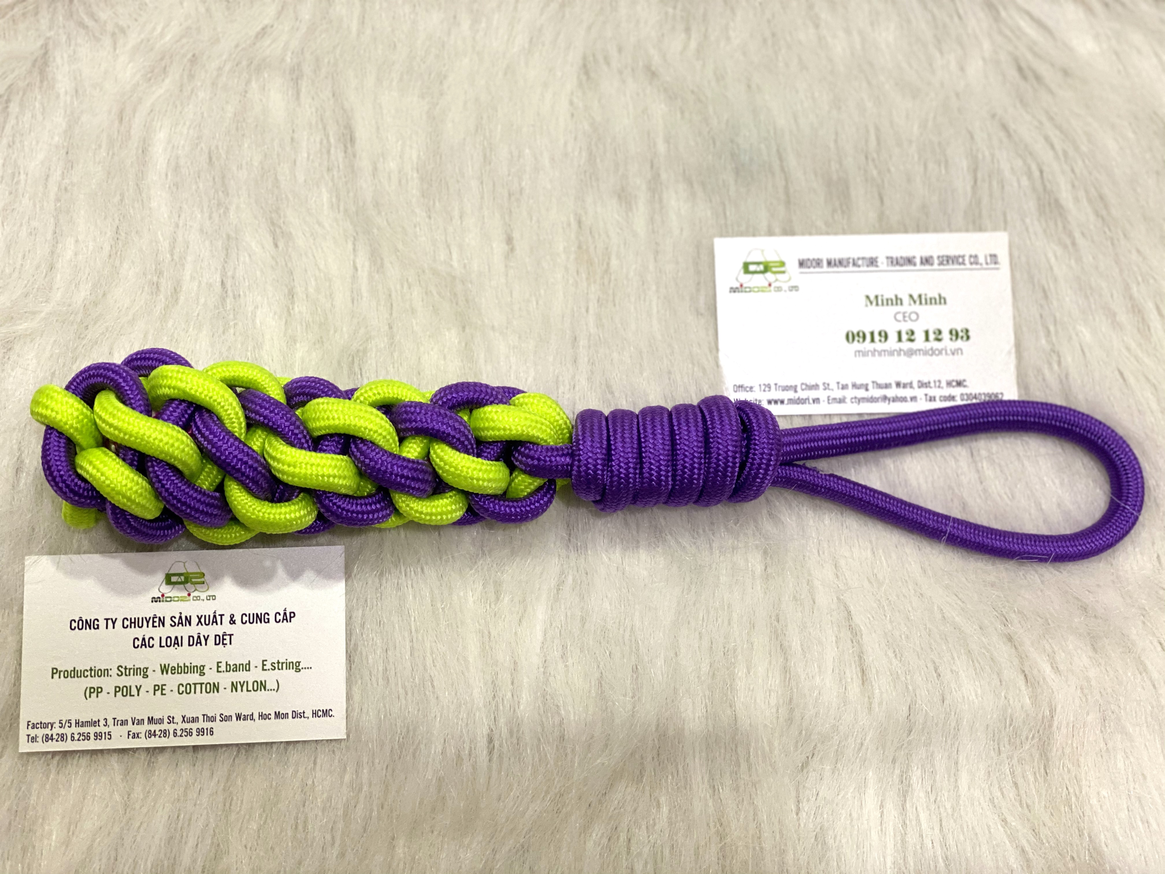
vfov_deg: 28.0
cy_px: 437
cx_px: 582
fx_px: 1750
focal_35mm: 52
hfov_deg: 36.8
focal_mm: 6
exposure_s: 1/50
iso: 125
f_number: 2
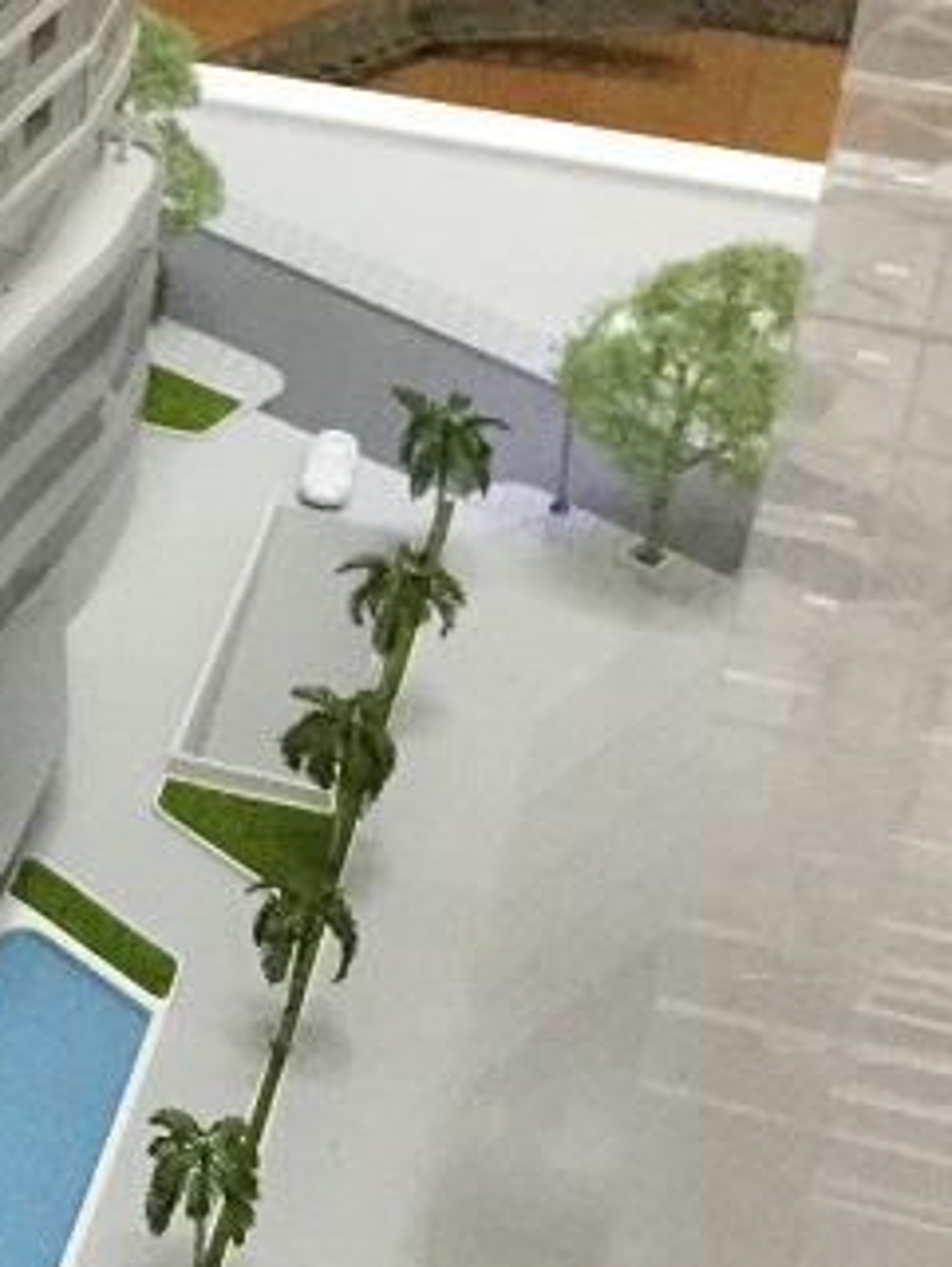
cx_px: -502
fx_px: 3774
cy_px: 335
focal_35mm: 103
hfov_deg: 13.5
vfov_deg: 19.0
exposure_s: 1/33
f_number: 2.4
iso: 250
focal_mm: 3.3
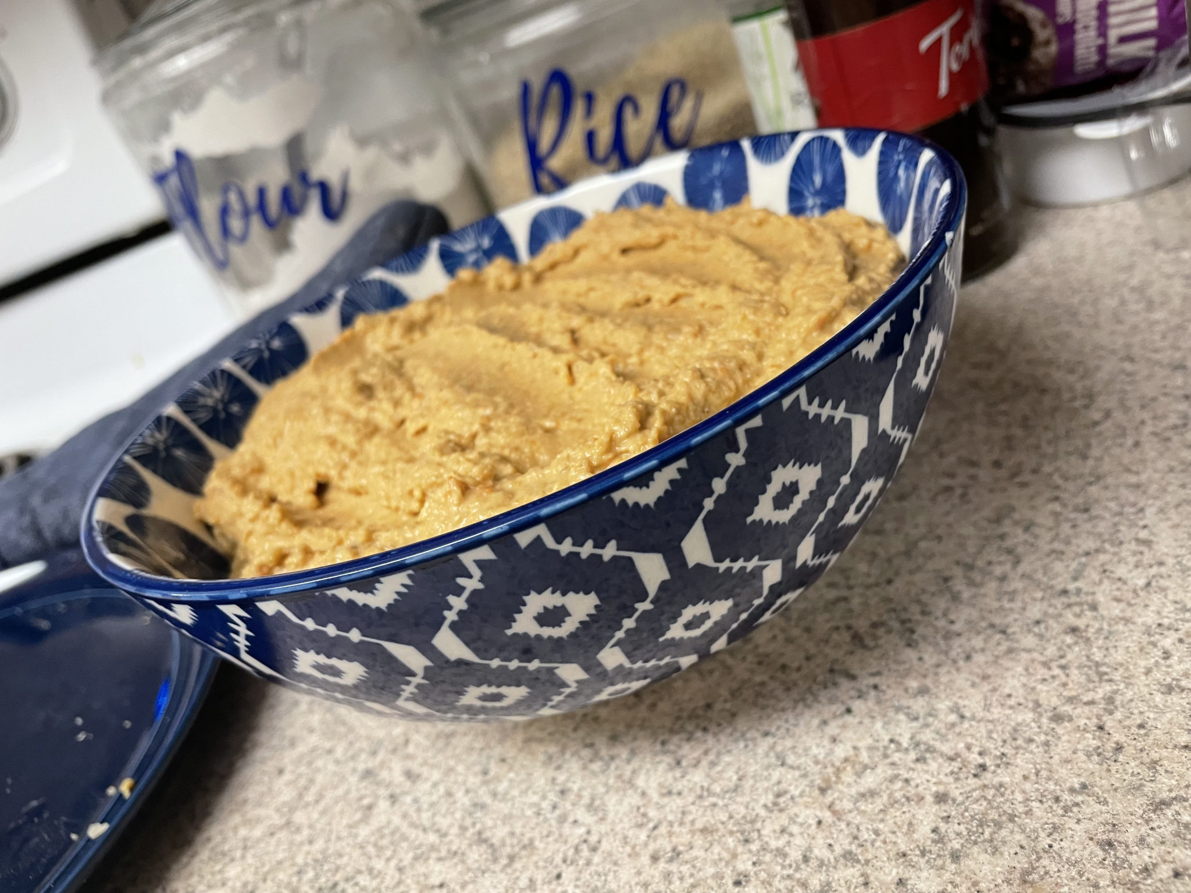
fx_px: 895
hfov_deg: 67.3
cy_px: 446
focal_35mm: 26
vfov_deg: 53.1
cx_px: 596
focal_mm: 4.2
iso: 200
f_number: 1.6
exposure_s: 1/60
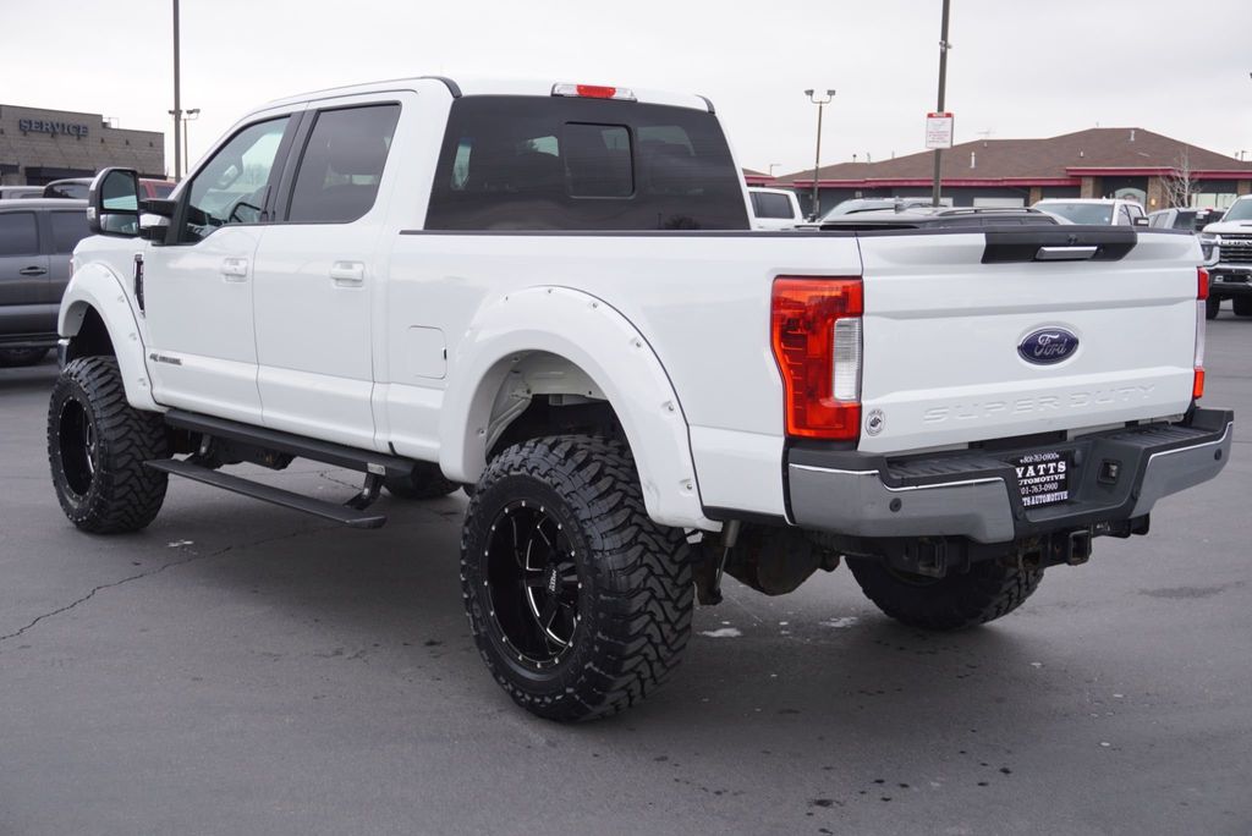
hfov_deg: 43.6
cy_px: 418
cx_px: 626
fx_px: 1566
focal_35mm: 45
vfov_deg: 29.9
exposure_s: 1/80
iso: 100
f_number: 5.6
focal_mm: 30
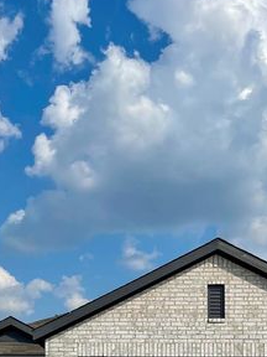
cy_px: 355
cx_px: 146
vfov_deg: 30.9
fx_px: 596
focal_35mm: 58
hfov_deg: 25.2
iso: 32
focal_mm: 5.1
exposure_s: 1/6993
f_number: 1.6
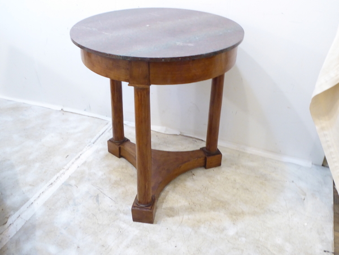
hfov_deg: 41.2
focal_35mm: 46
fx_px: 450
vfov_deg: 31.5
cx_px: 170
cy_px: 128
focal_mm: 7.8
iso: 400
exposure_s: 1/8
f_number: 3.9
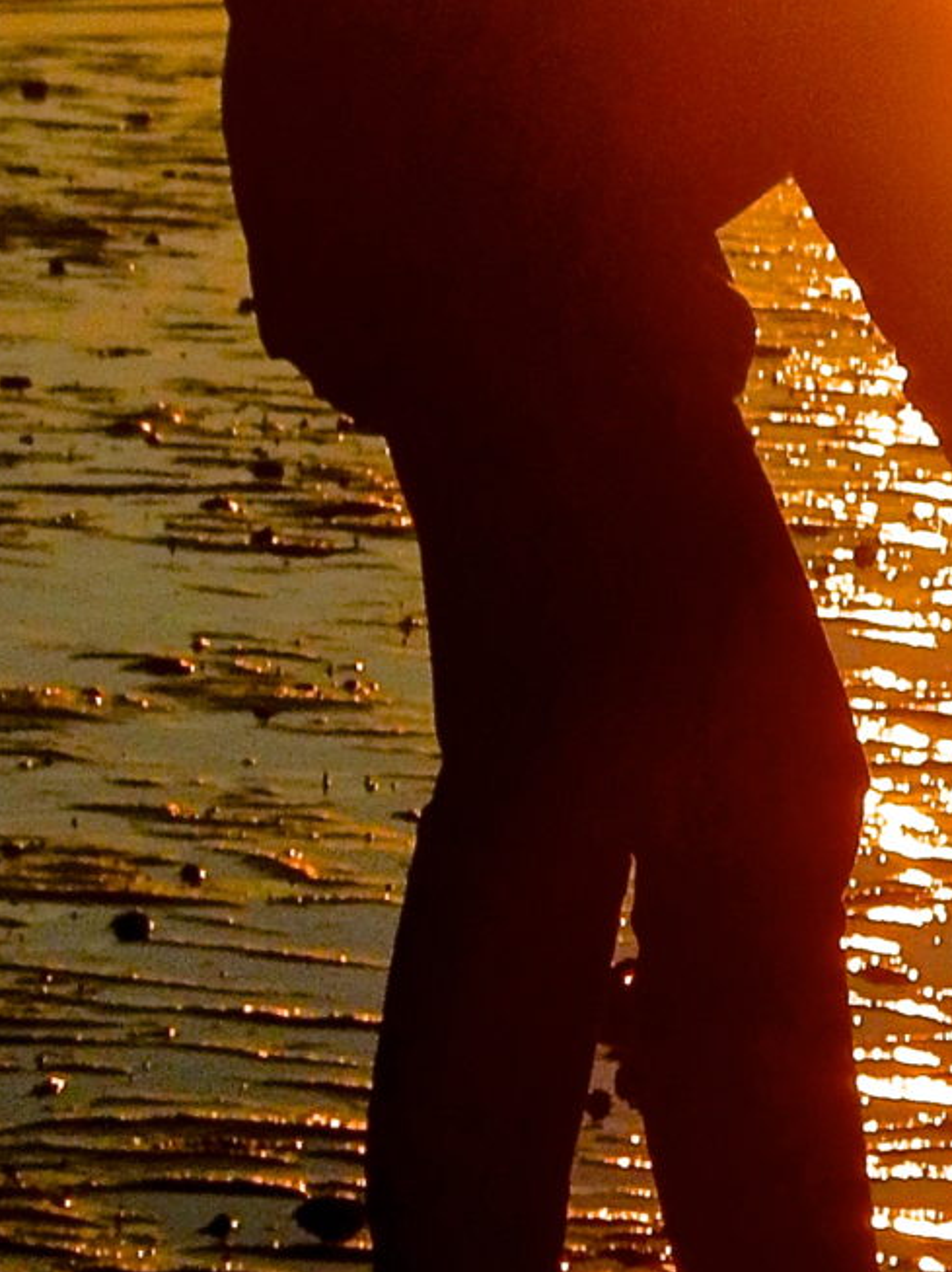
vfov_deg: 6.5
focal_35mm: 306
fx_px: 11232
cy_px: 214
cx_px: 1445
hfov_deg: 4.8
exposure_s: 1/640
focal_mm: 14.1
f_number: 9.2
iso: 125
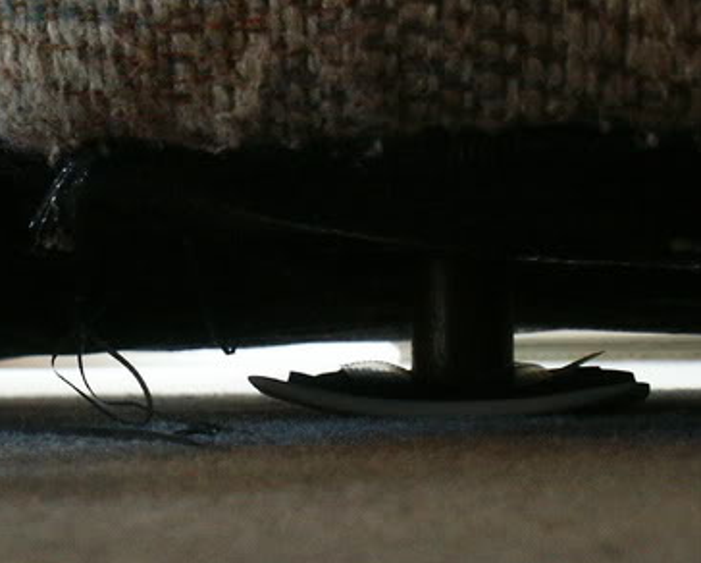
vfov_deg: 20.3
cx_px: 106
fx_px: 1558
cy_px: 422
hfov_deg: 24.8
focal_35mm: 75
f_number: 3
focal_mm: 7.19
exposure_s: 1/20
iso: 400
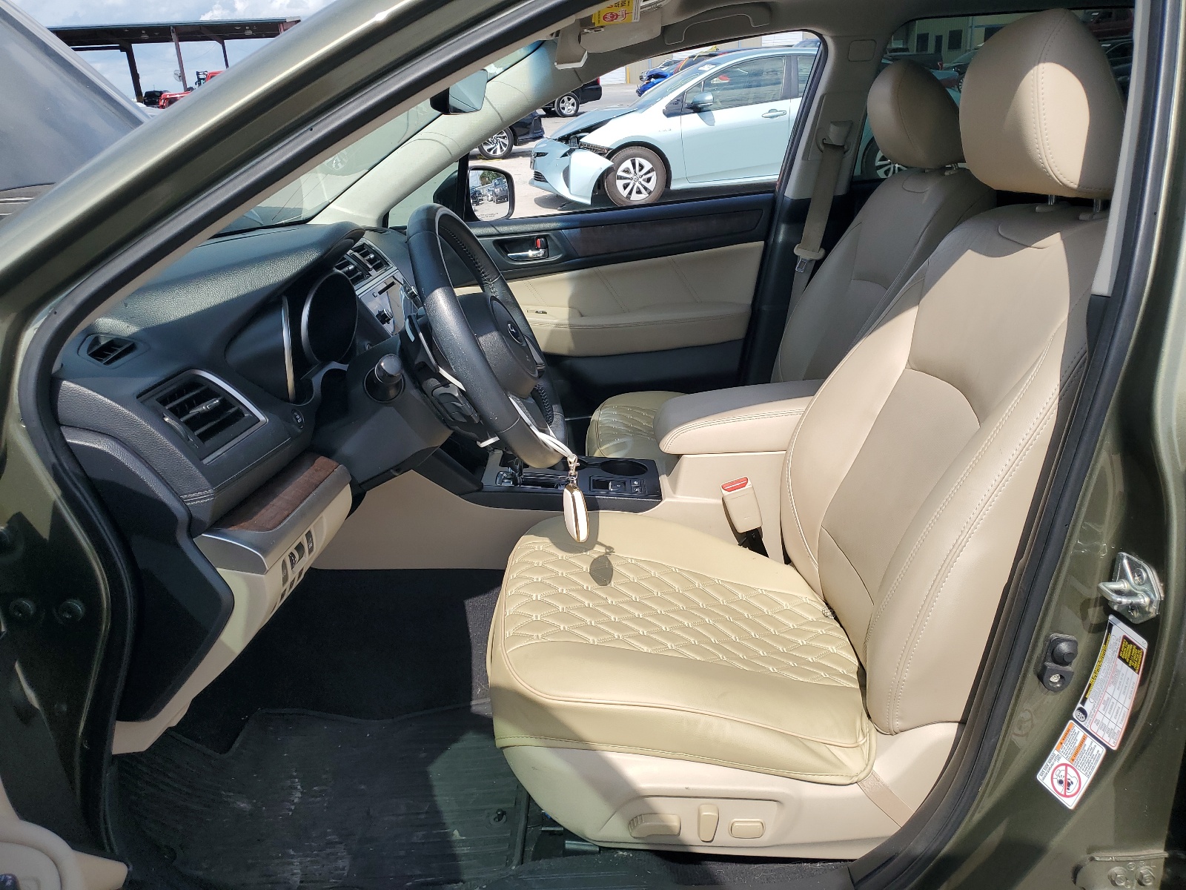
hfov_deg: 67.3
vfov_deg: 53.1
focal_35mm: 26
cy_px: 445
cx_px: 593
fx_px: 891
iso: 50
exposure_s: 1/3333
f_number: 1.5
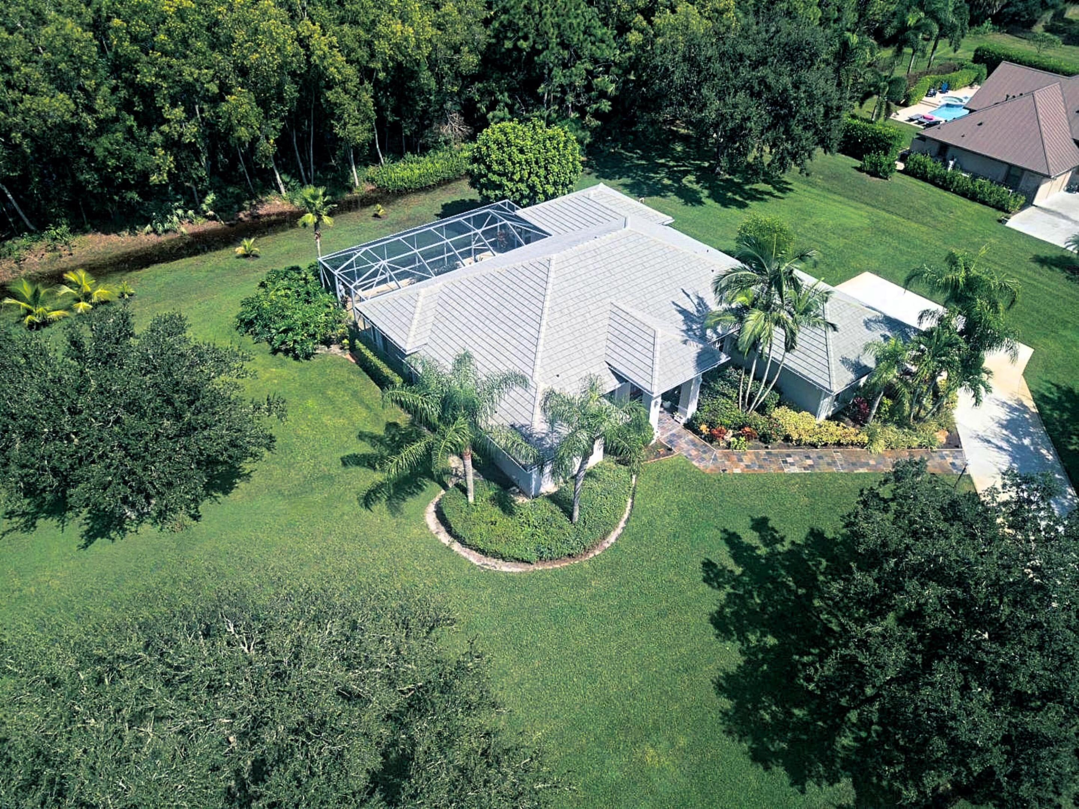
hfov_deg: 67.3
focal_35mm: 26
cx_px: 540
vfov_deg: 53.0
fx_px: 810
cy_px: 404
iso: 100
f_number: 2.2
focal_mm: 4.73
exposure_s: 1/240
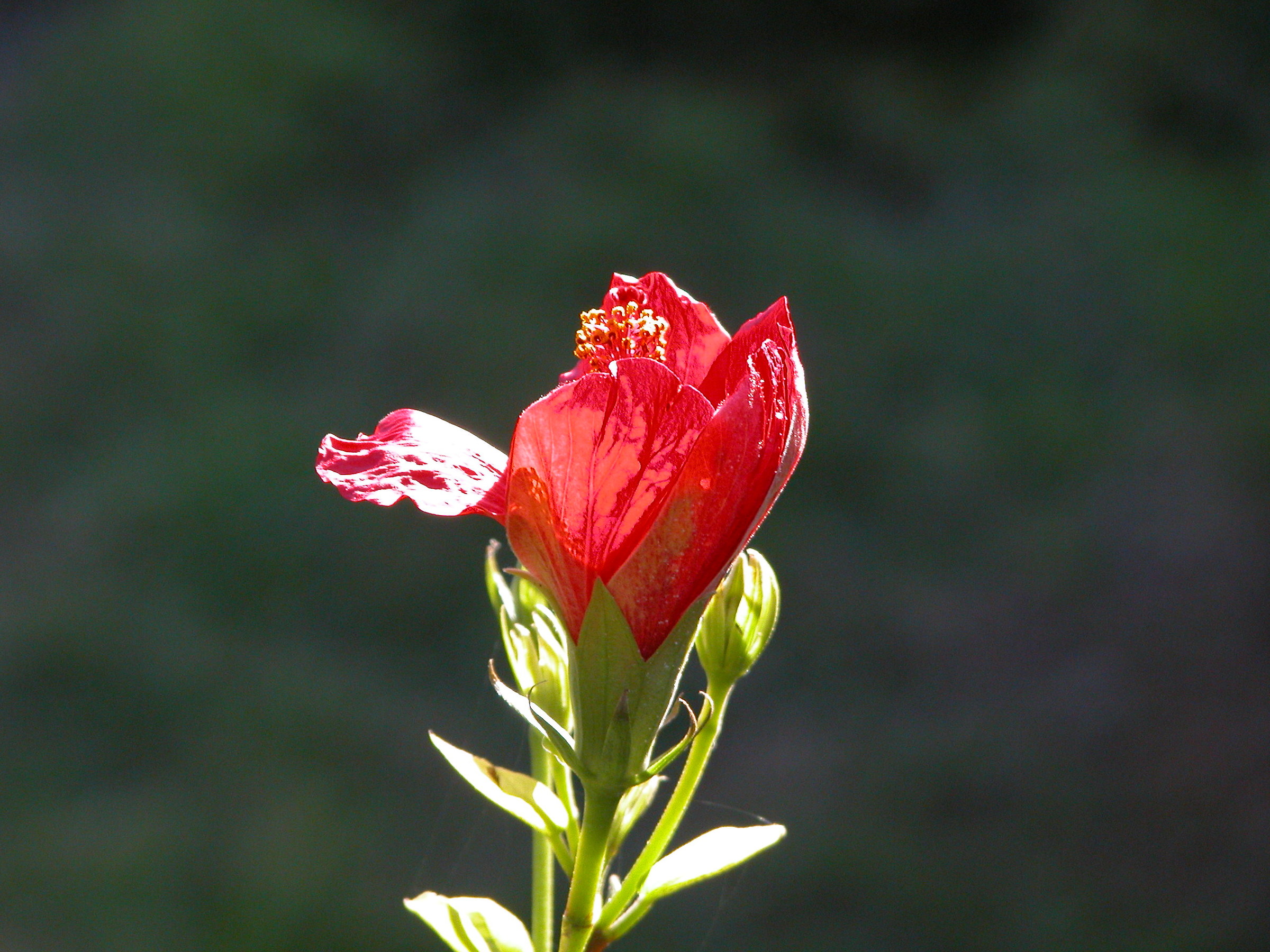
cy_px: 476
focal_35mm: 280
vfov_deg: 5.3
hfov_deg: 7.1
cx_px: 635
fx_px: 10273
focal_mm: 71.2
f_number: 5.3
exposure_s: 1/235
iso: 200
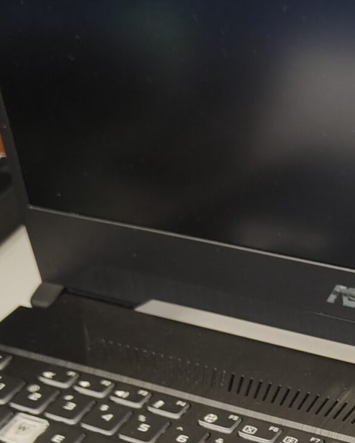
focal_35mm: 82
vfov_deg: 21.8
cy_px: 507
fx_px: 1077
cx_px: 397
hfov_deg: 18.0
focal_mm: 5.59
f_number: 1.8
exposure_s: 1/60
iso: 500
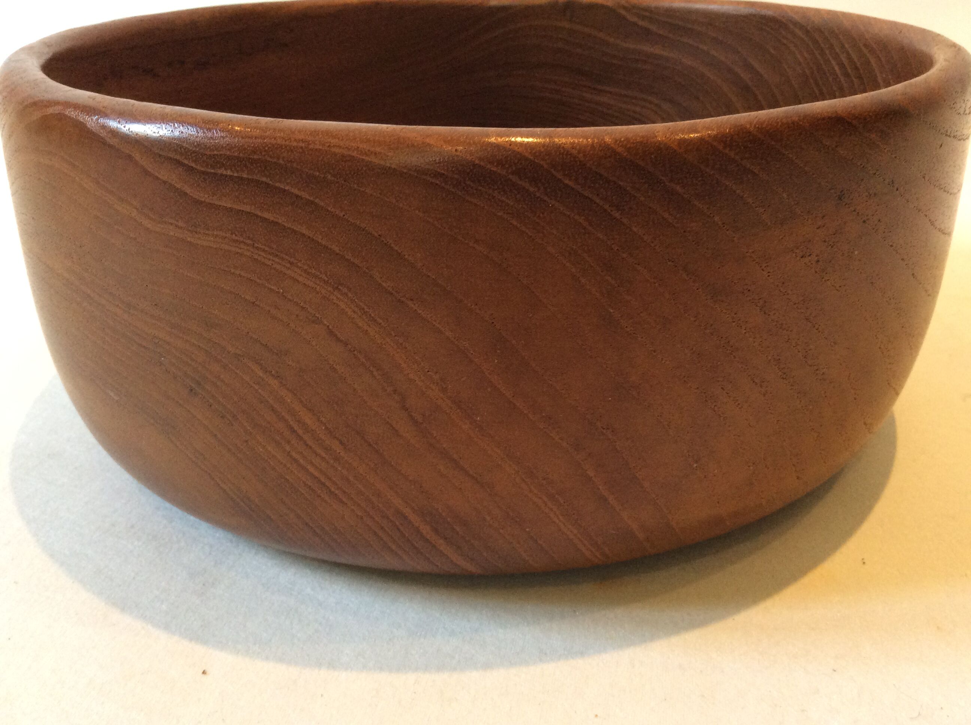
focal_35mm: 32
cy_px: 362
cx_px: 486
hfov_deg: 56.9
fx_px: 896
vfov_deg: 44.1
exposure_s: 1/25
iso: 160
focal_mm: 3.3
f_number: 2.4
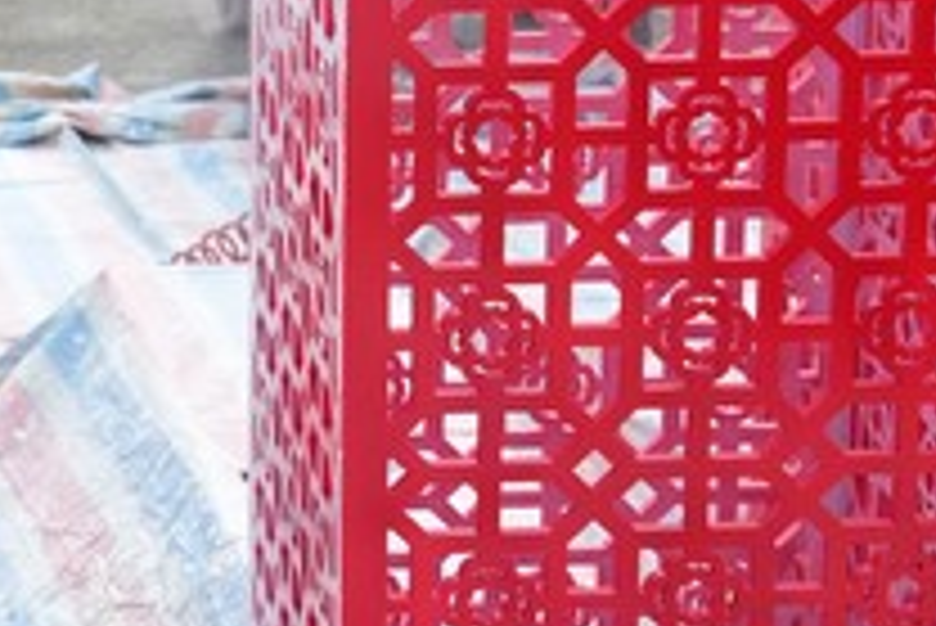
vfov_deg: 8.8
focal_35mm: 156
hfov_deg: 13.0
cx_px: -22
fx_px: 4059
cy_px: 18
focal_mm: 50
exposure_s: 1/100
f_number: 5.6
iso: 125
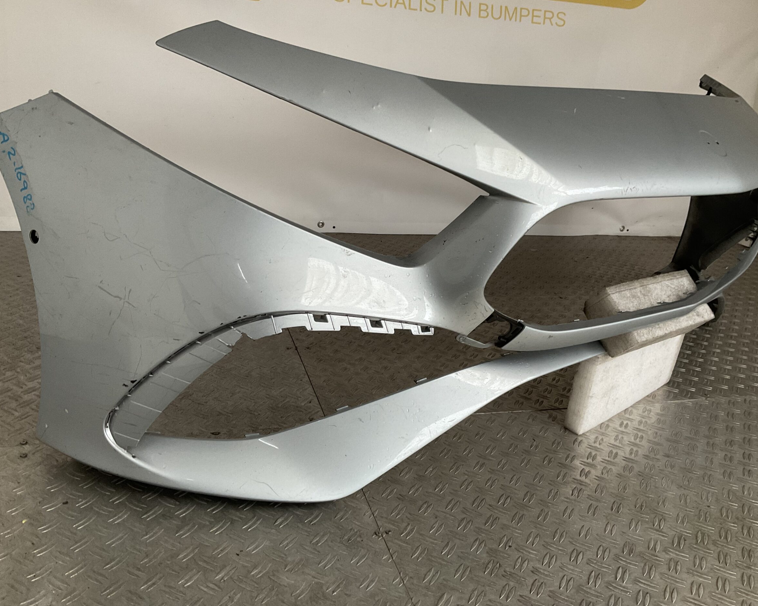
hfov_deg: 57.2
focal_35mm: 31
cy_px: 296
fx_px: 695
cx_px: 382
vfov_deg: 47.1
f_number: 1.8
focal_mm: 3
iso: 125
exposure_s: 1/50
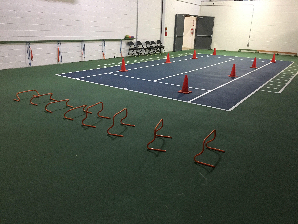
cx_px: 149
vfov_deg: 48.2
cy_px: 112
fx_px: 250
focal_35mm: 29
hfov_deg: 61.7
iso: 100
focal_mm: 4.15
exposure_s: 1/15
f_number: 2.2
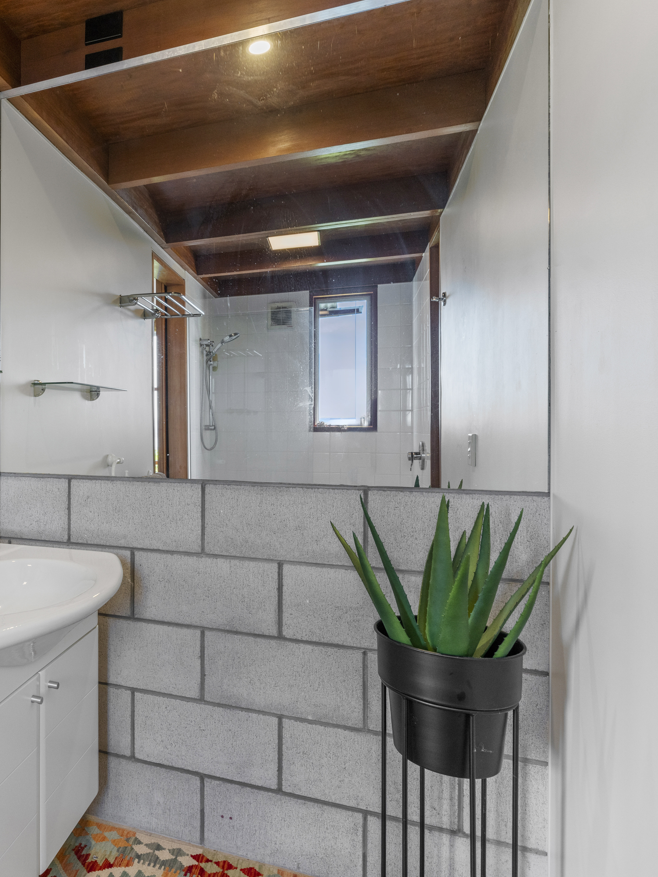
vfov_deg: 69.6
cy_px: 423
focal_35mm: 25
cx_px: 59
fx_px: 631
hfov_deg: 48.8
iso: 640
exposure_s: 1/20
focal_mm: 16.6
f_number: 8
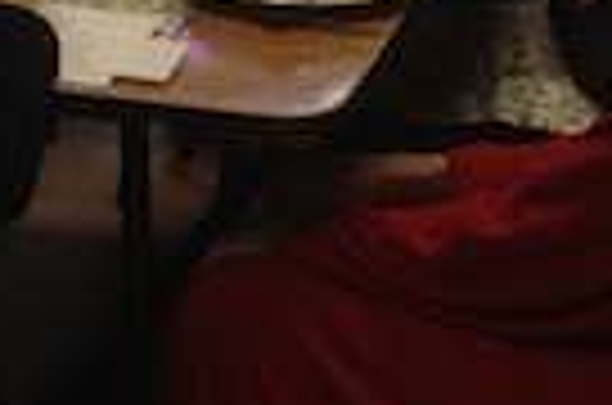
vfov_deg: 8.0
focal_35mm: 161
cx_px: -189
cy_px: -459
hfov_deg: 12.4
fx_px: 2731
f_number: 2.4
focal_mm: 4.28
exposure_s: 1/40
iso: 50
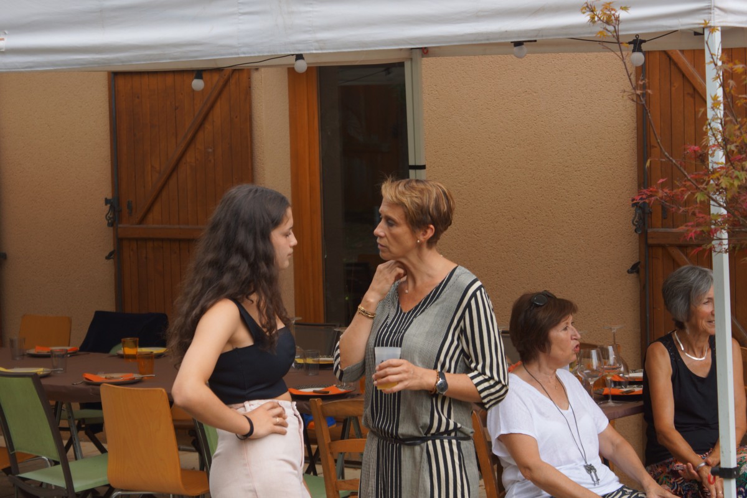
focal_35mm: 75
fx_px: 1556
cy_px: 249
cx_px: 374
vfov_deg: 18.2
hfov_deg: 27.0
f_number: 5.6
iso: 160
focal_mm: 50
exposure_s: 1/160
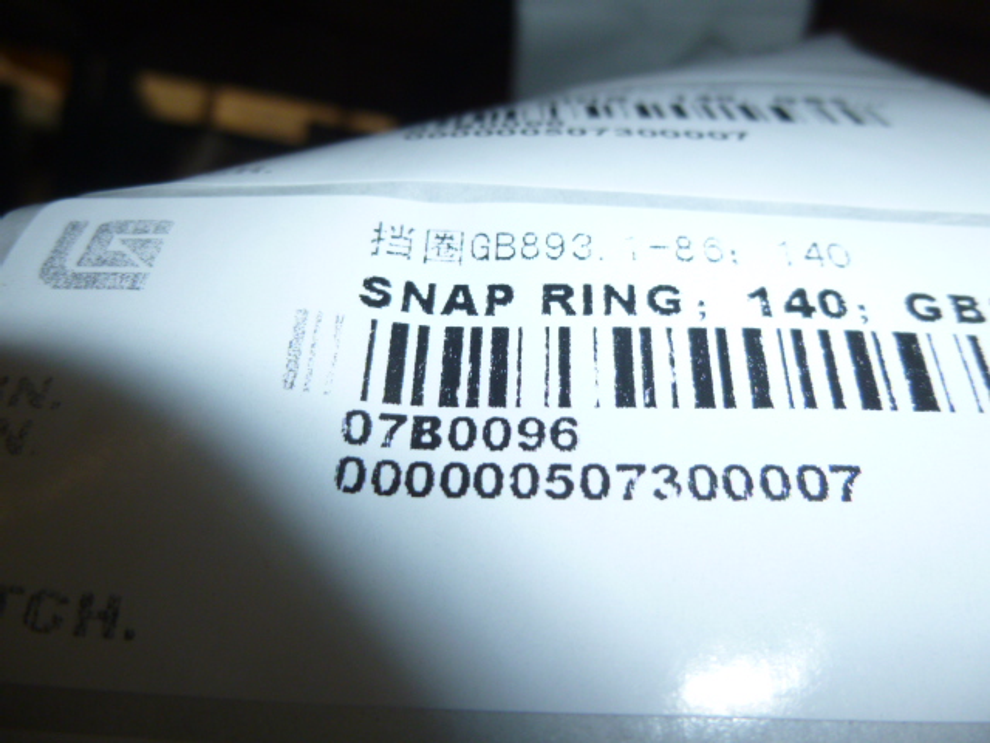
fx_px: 715
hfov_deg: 69.4
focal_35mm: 25
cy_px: 372
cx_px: 495
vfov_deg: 54.9
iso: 100
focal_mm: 4.5
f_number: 3.1
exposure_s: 1/60
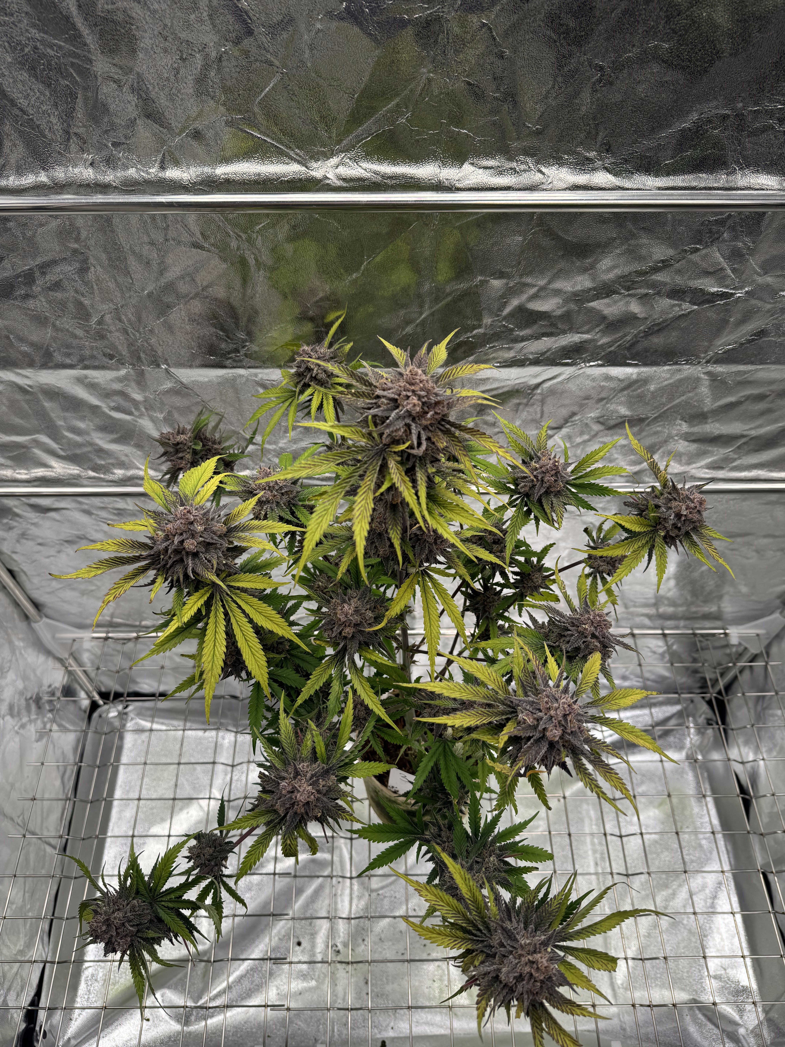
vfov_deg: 71.6
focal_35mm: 24
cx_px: 392
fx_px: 726
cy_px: 524
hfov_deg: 56.8
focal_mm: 6.76
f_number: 1.78
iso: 80
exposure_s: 1/1010
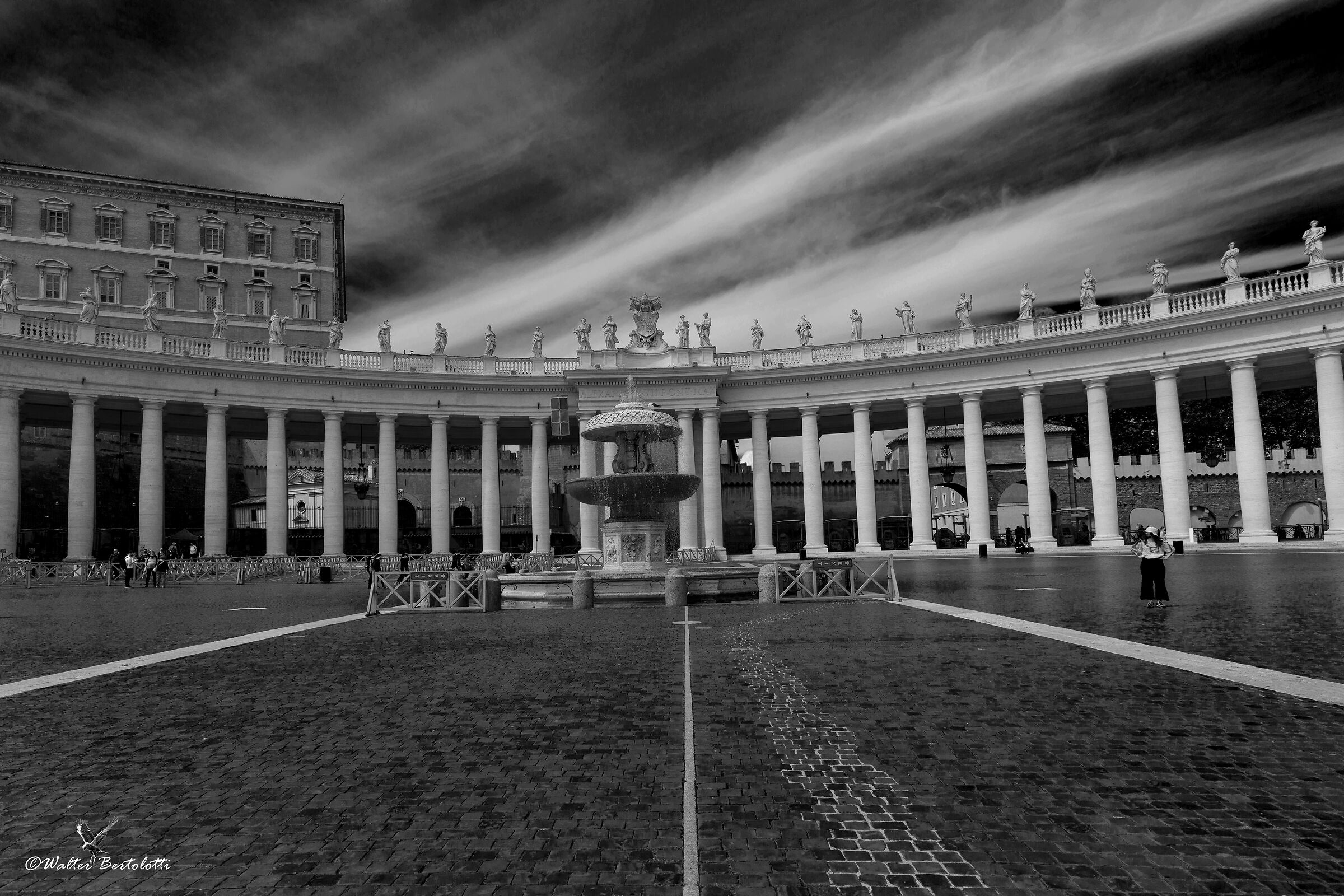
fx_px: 597
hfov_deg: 96.7
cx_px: 672
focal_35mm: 16
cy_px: 448
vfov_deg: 73.7
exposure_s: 1/500
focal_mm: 16
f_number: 8
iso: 100
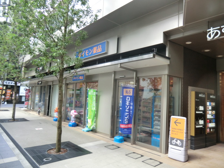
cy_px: 84
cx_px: 112
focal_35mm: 24
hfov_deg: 71.6
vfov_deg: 56.8
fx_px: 155
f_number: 3.2
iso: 80
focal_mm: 4.3
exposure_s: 1/100
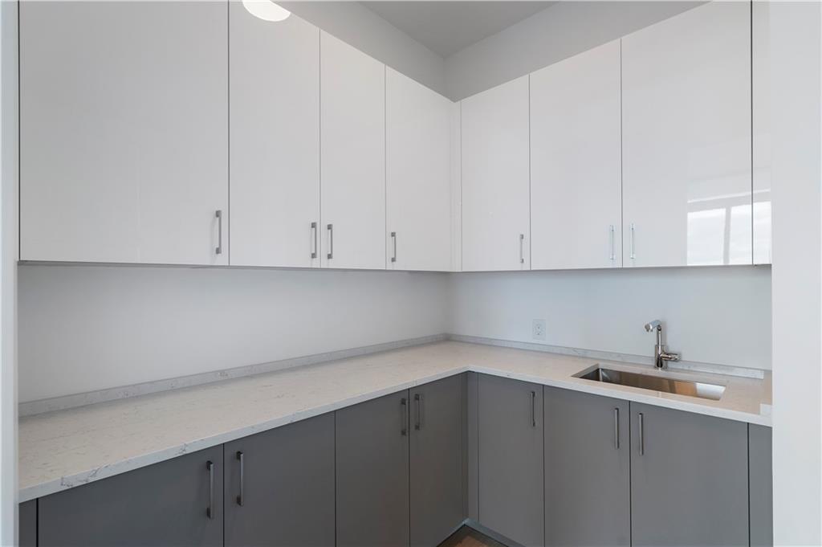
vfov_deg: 73.7
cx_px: 411
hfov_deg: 96.8
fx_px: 365
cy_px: 274
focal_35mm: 16
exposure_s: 1/80
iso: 640
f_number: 7.1
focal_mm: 16
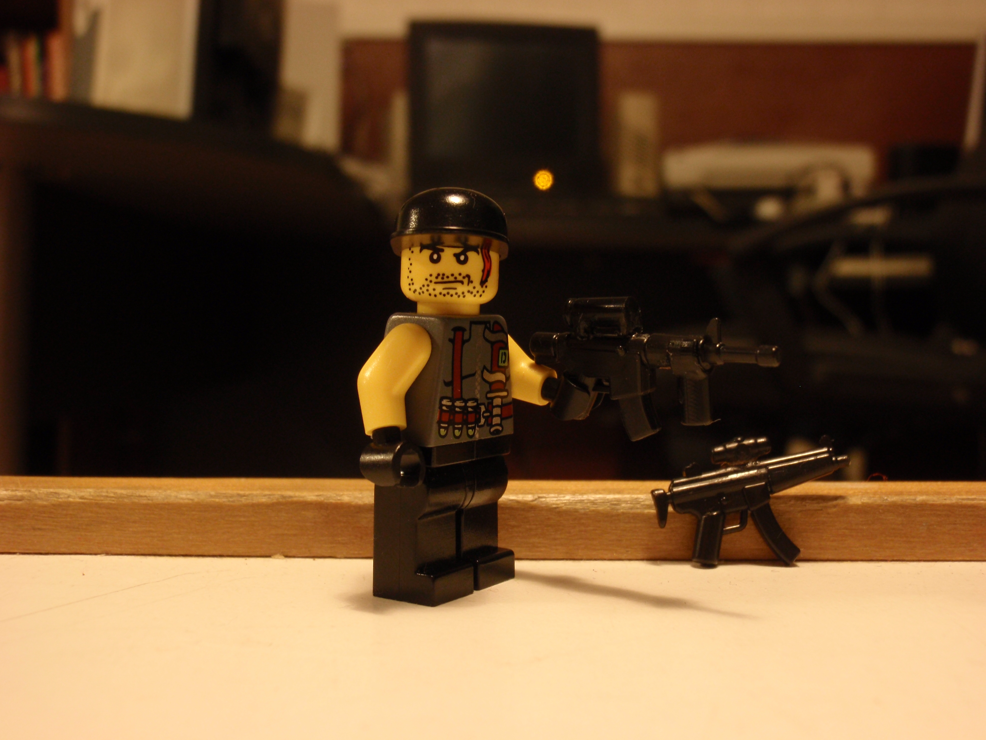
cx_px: 493
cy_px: 370
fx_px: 1139
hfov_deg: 46.8
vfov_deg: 36.0
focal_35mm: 40
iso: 125
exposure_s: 1/2
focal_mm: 7.25
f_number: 3.9
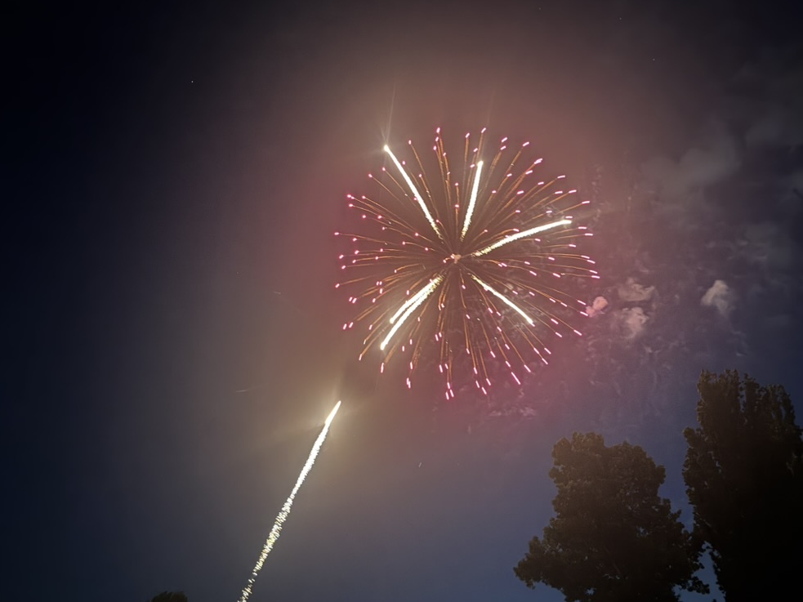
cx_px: 406
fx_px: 580
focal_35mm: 25
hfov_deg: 69.4
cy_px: 305
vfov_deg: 54.9
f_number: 1.78
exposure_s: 1/9
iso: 1000
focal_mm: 6.76
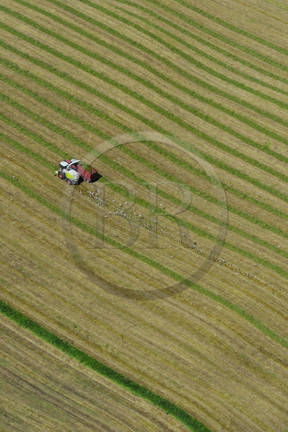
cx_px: 144
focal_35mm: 200
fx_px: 2401
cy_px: 216
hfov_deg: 6.9
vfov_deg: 10.3
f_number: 10
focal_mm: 200
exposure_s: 1/800
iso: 400
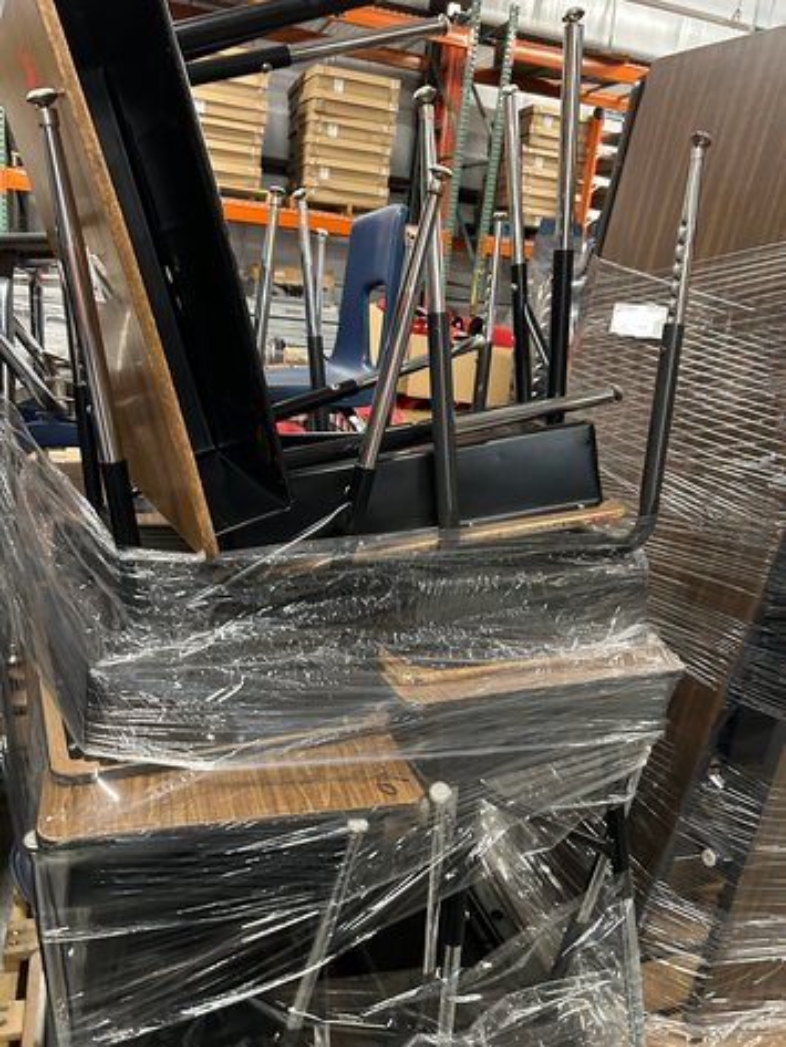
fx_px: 787
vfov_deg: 67.3
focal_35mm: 26
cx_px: 393
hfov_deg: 53.1
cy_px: 524
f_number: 1.5
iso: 400
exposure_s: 1/40
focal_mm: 5.7
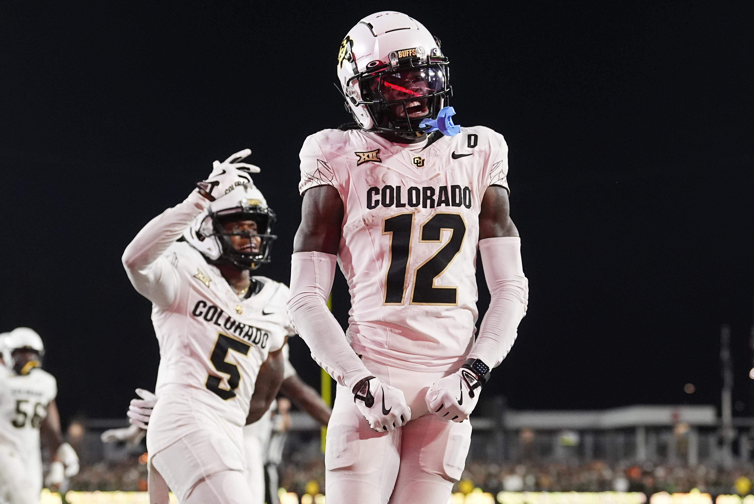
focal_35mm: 105
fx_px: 2201
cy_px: 252
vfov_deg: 13.1
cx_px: 377
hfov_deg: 19.4
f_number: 3.2
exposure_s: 1/2500
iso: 4000
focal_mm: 70
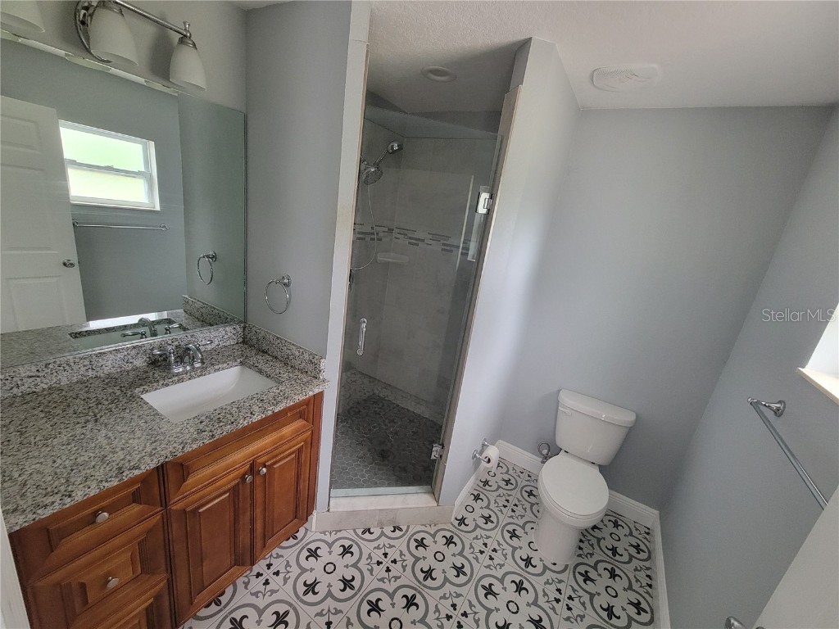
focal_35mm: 13
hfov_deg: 106.2
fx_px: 315
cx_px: 420
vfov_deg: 89.9
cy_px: 314
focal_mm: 2.2
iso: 400
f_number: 2.2
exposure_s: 1/30
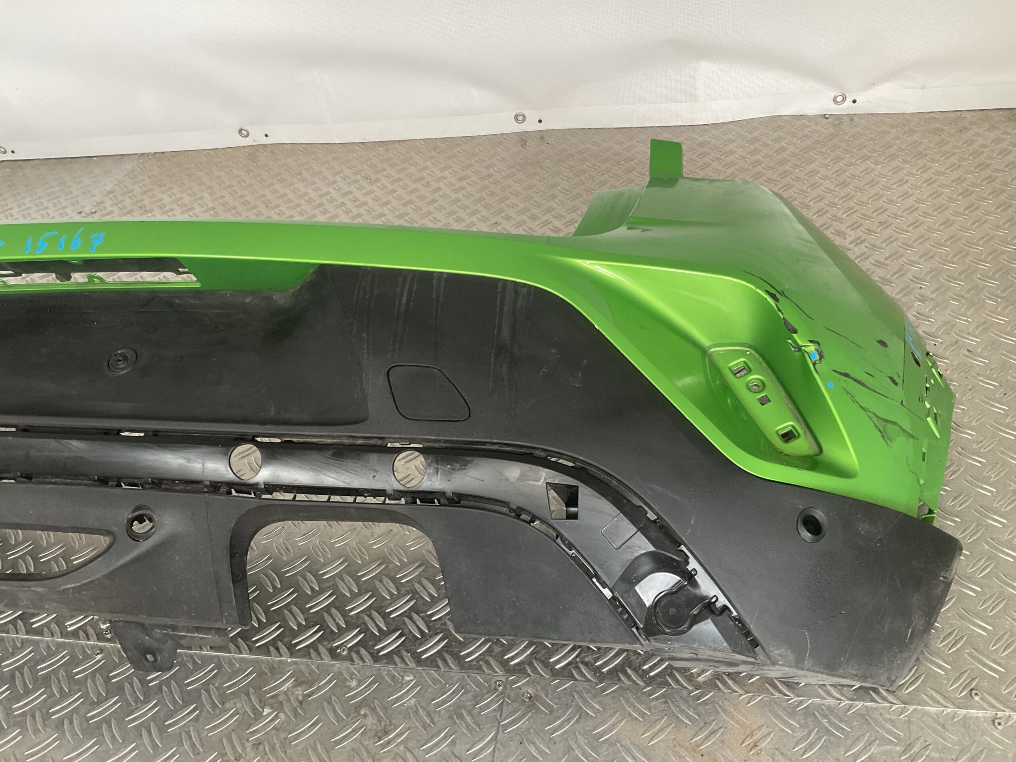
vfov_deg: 48.2
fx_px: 851
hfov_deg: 61.7
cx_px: 508
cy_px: 381
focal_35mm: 29
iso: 64
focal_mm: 3
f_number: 1.8
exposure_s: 1/120
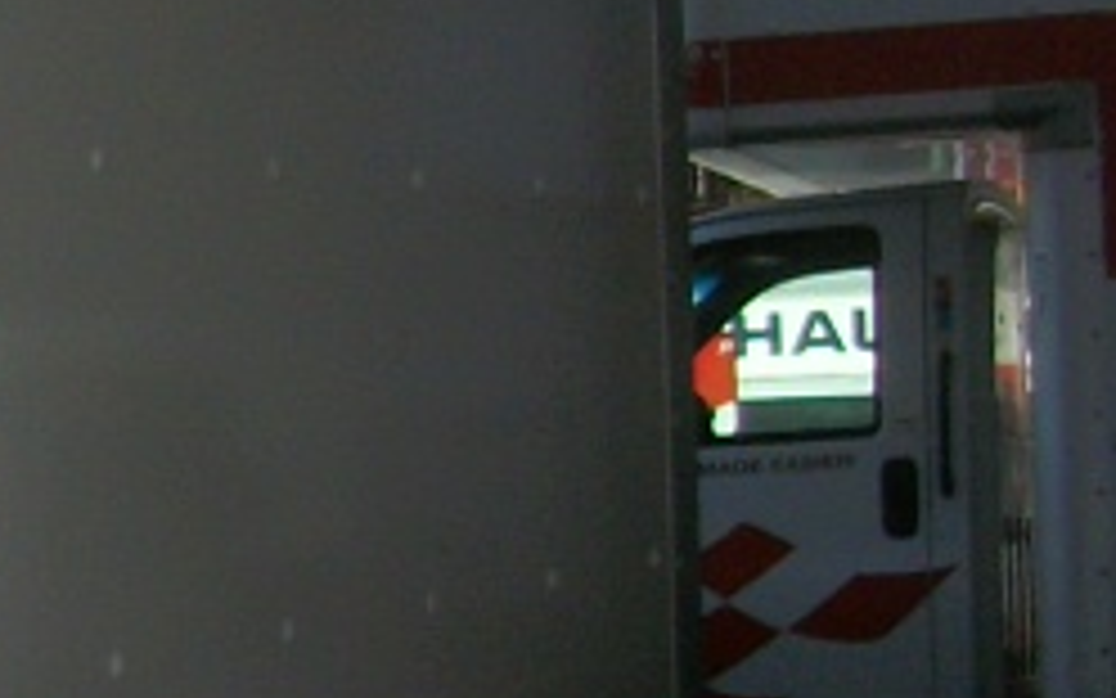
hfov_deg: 10.2
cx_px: -1647
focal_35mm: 175
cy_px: 757
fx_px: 5323
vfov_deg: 7.5
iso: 80
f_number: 2.9
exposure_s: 1/500
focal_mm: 5.7
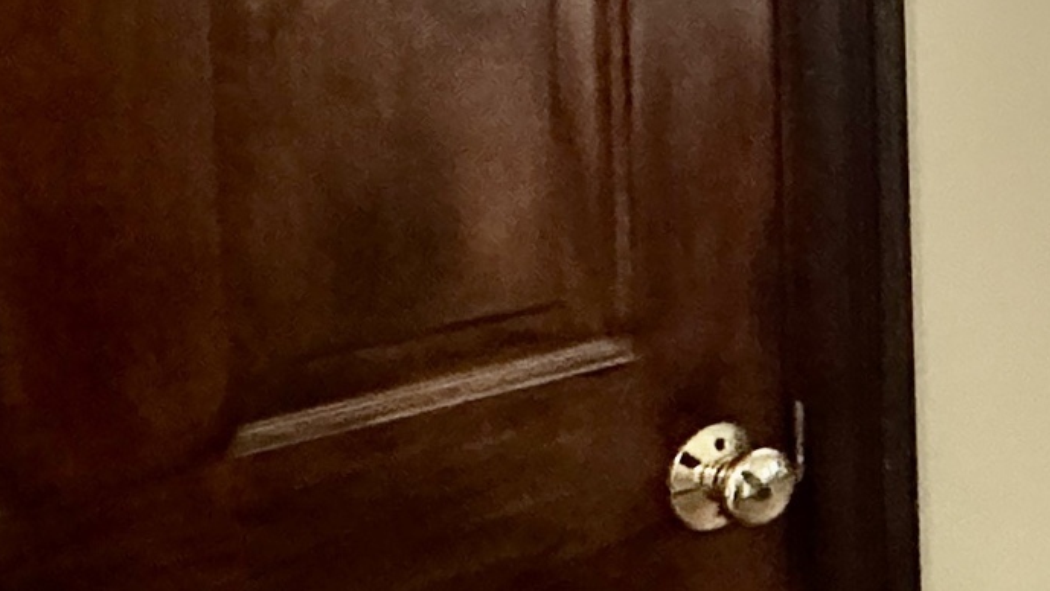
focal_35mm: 68
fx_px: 1894
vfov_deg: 17.3
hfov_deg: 24.6
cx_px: 1544
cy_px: -6
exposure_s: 1/40
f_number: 2.2
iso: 800
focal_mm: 2.22
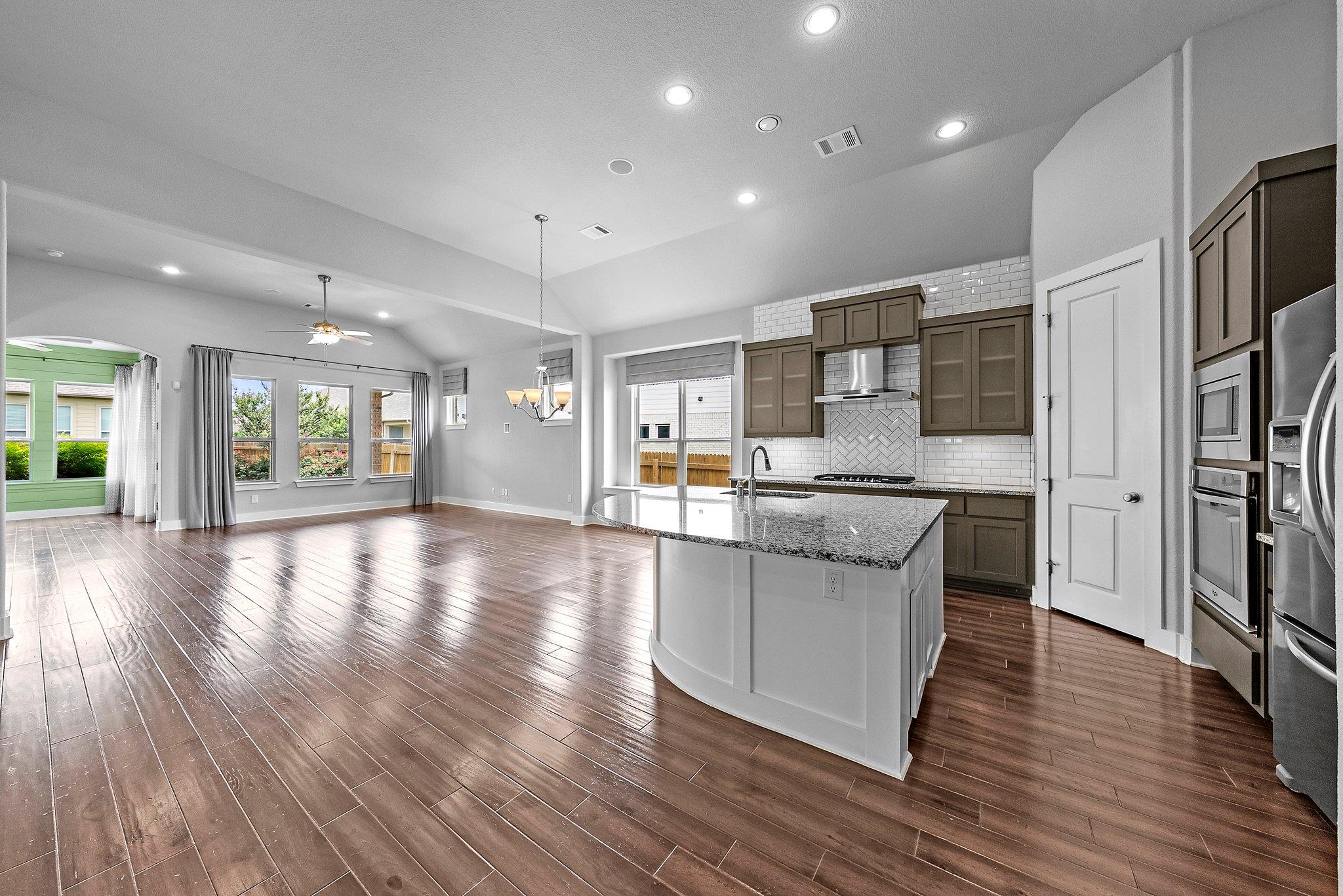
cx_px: 672
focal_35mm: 12
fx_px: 448
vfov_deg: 90.1
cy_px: 448
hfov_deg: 112.6
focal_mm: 12
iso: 1000
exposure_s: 1/8
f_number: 10
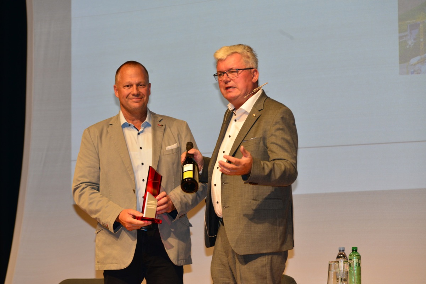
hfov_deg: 11.1
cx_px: 213
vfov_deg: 7.4
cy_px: 142
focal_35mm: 185
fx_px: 2189
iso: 900
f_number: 7.1
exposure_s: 1/125
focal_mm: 185
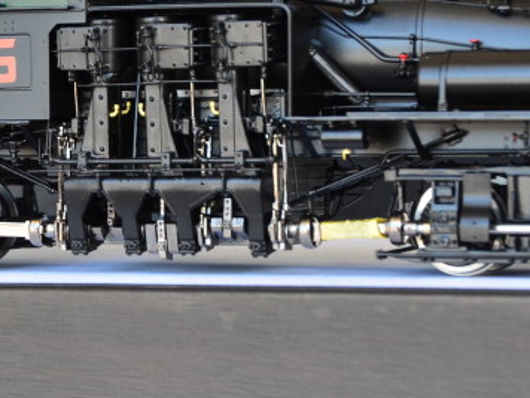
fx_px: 3169
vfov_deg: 7.2
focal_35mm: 207
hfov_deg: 9.5
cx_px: 116
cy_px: 54
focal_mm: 50
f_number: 8
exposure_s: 1/60
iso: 720
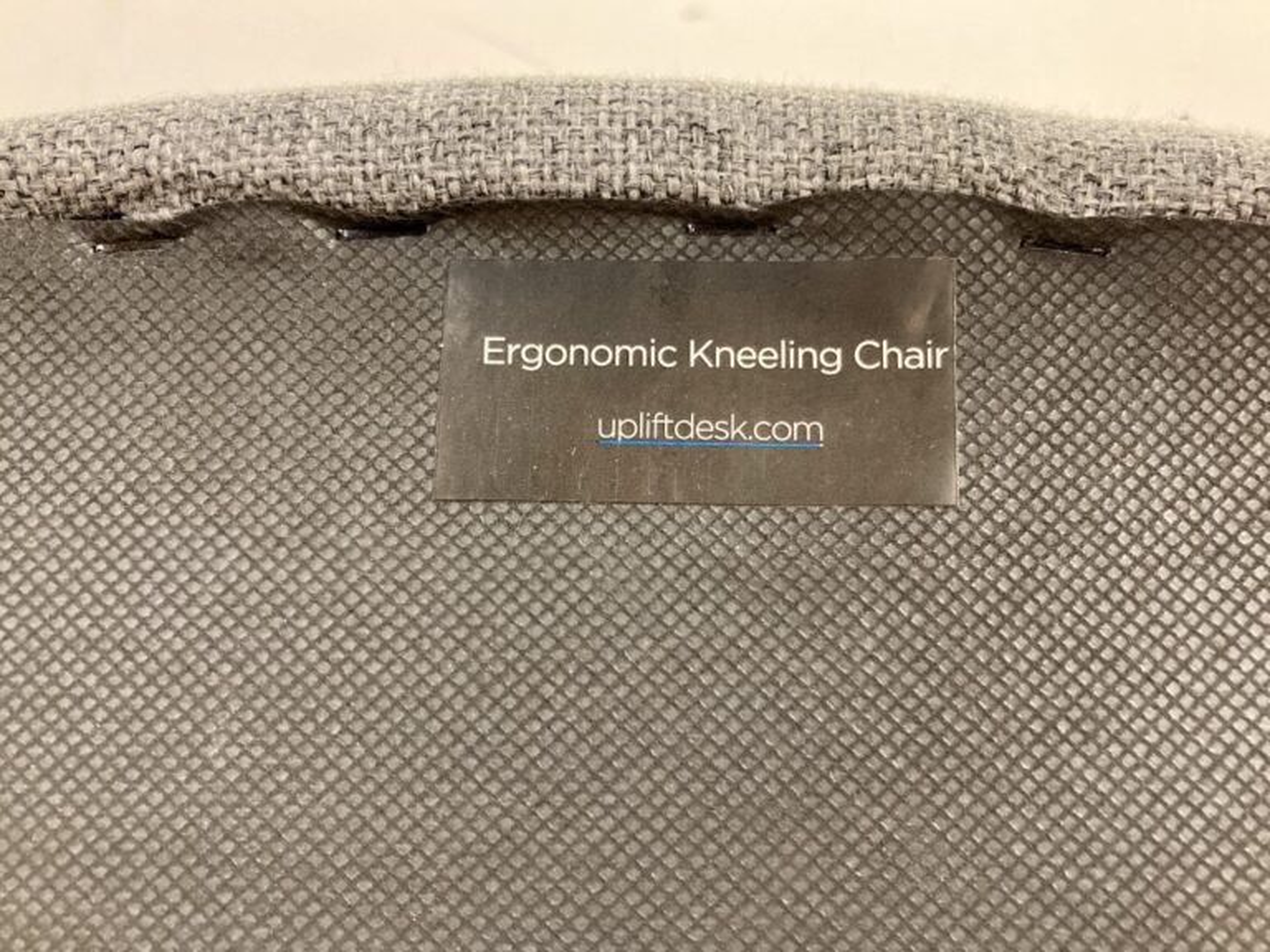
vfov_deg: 49.7
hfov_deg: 63.4
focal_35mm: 28
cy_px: 476
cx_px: 635
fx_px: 1027
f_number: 1.8
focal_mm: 3.99
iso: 250
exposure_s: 1/60
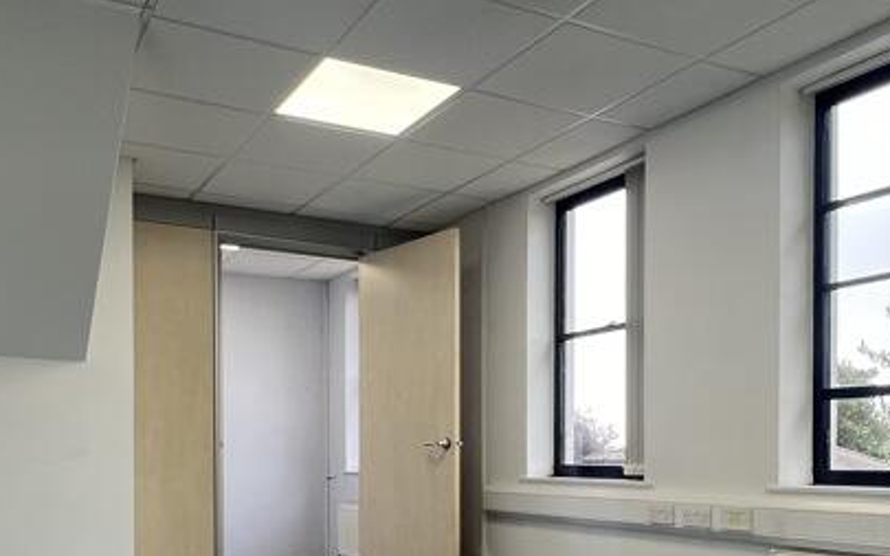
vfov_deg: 35.6
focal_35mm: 34
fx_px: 825
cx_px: 420
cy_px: 472
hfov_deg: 56.7
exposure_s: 1/100
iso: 50
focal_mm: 1.57
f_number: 1.8
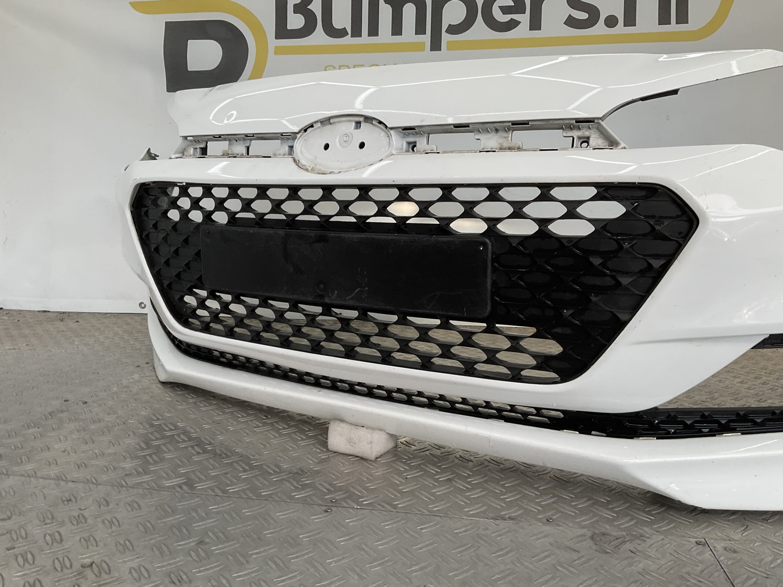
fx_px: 656
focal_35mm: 29
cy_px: 294
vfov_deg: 48.2
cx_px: 392
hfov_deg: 61.7
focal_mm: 3
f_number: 1.8
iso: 16
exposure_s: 1/281
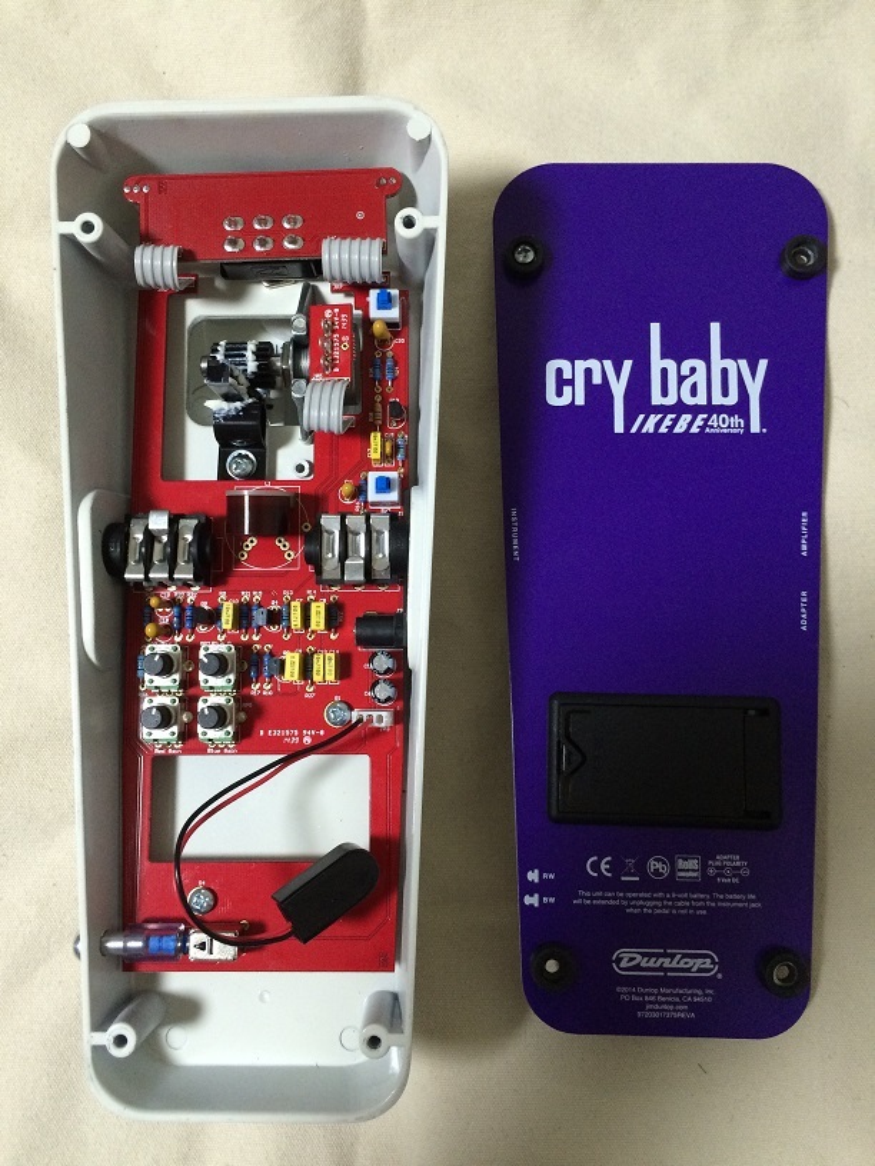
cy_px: 583
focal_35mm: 29
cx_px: 438
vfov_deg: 61.7
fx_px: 977
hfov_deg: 48.2
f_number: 2.2
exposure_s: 1/33
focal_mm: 4.15
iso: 250
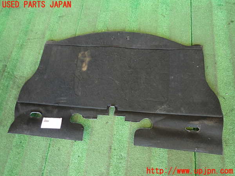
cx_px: 118
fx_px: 170
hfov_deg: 69.4
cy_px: 88
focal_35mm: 25
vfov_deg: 54.9
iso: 320
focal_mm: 4.5
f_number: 2
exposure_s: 1/30
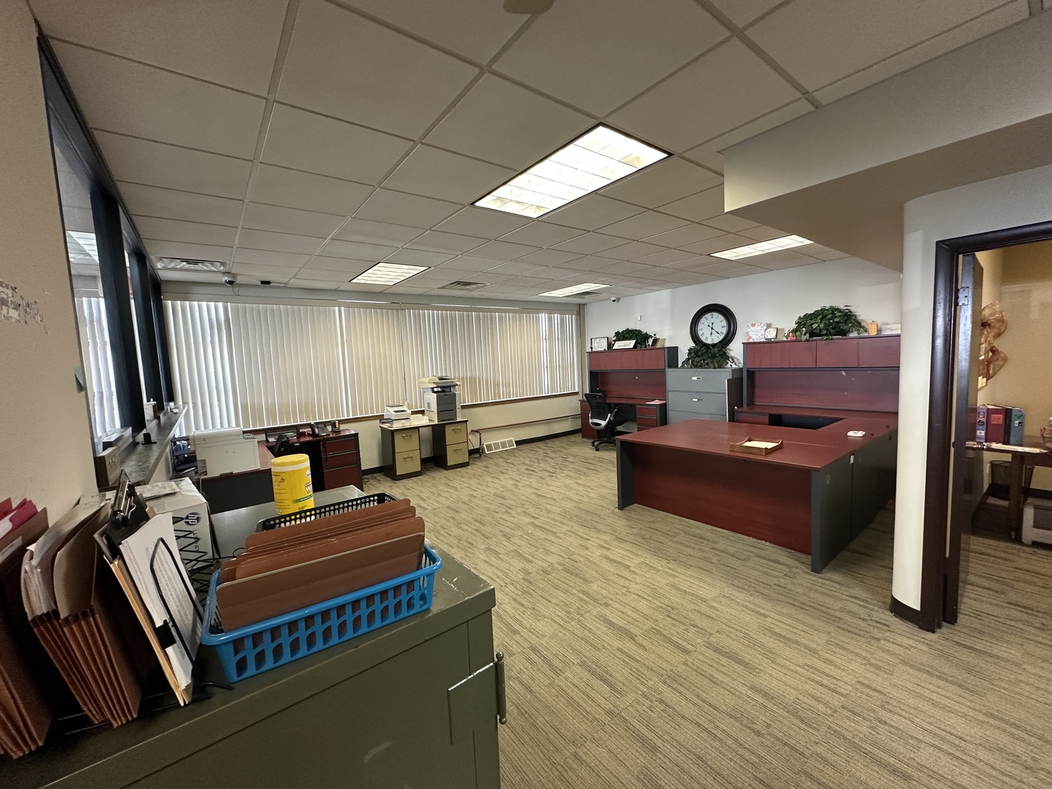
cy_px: 394
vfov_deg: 85.7
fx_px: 425
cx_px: 526
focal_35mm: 14
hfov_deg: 102.1
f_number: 2.2
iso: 160
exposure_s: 1/60
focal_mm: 2.22
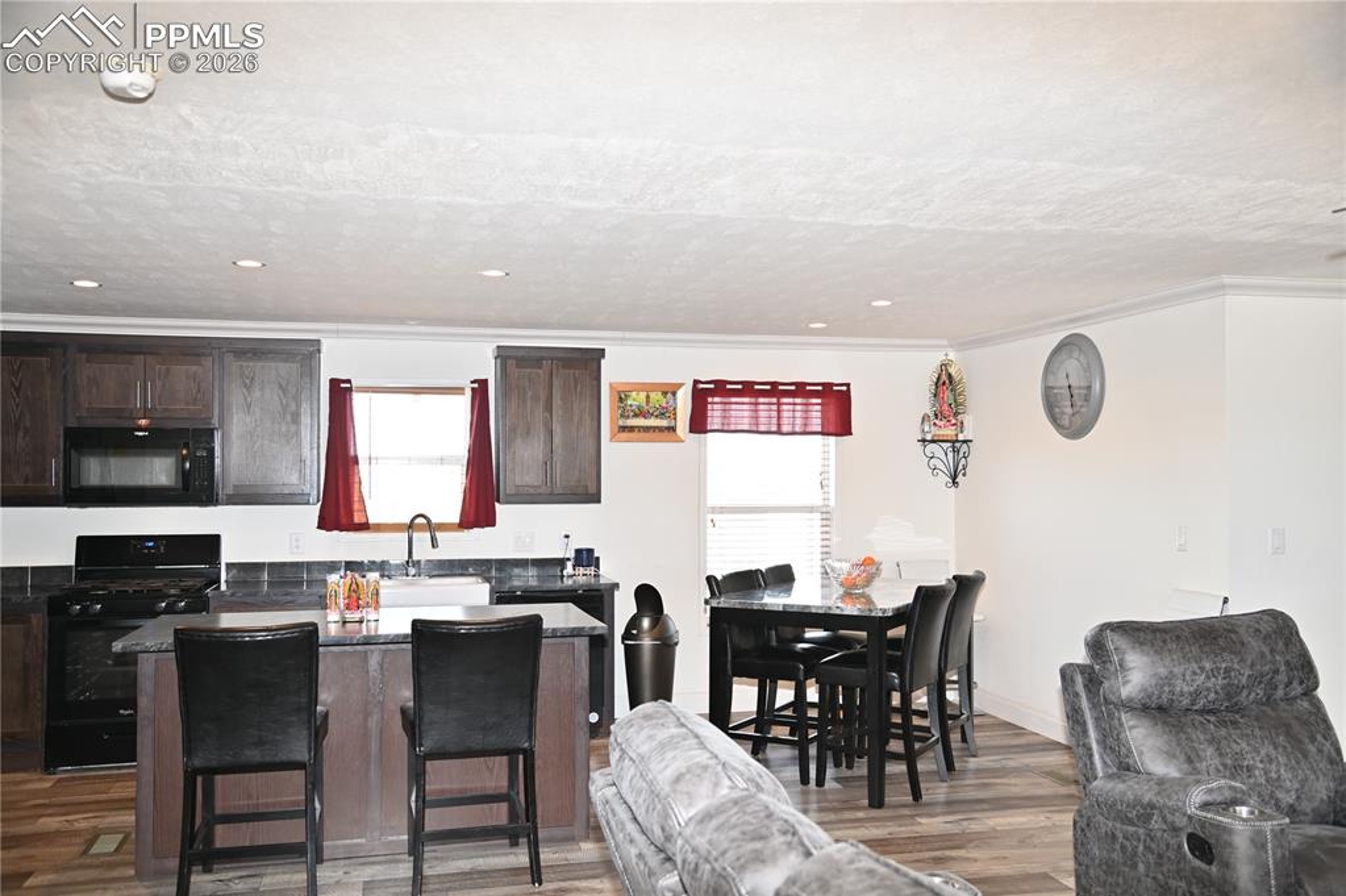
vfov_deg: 41.1
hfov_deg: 58.7
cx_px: 673
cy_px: 448
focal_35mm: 32
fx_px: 1196
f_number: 4
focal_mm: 32
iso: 250
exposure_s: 1/60
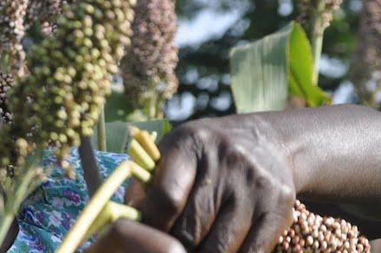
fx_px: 1586
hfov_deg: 13.6
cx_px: 36
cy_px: 179
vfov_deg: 9.1
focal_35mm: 150
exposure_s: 1/250
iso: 200
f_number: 8
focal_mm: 55
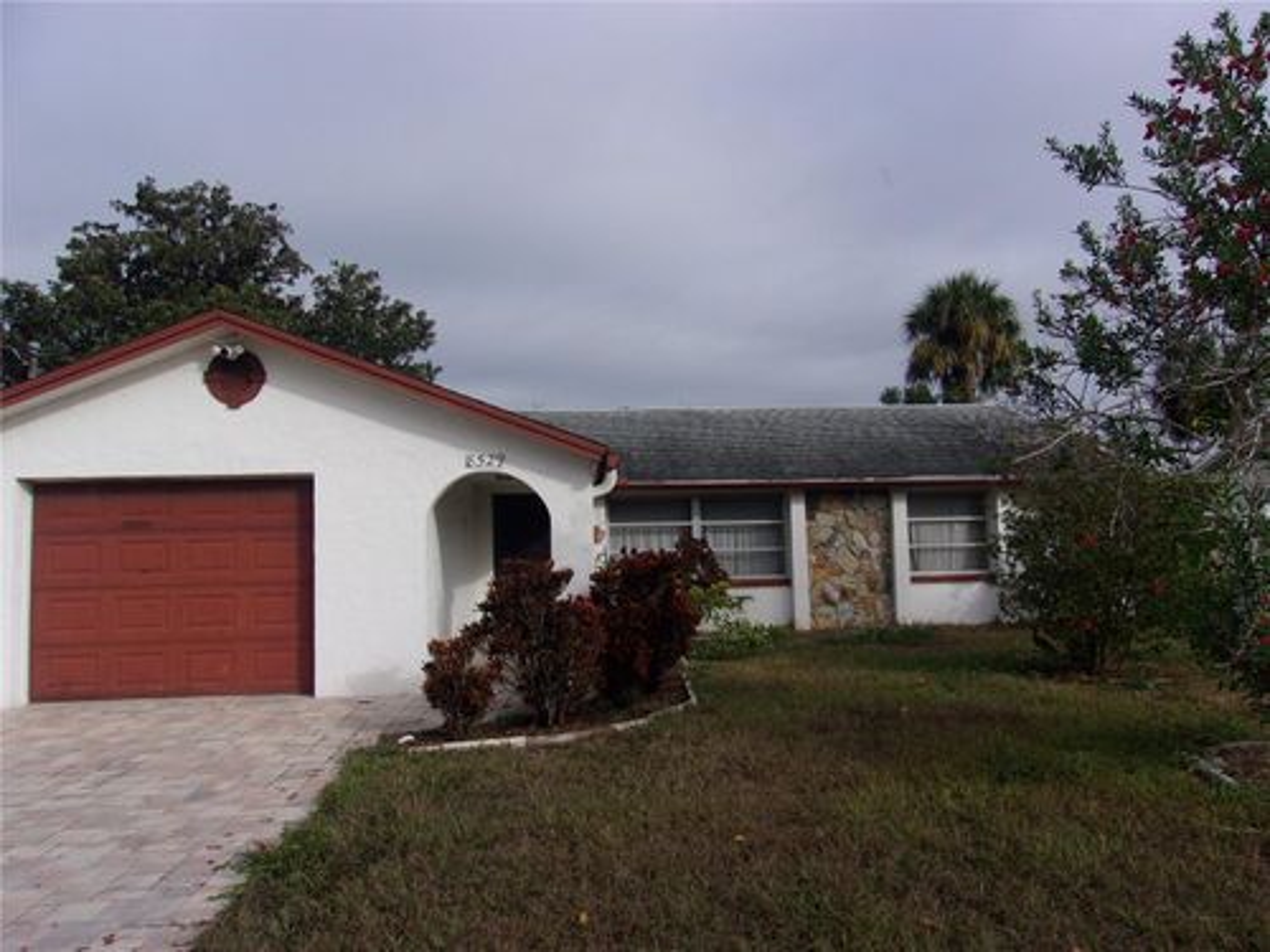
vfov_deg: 51.4
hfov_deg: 65.3
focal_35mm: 27
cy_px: 476
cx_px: 635
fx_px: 991
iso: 80
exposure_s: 1/140
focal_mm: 4.9
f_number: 10.4
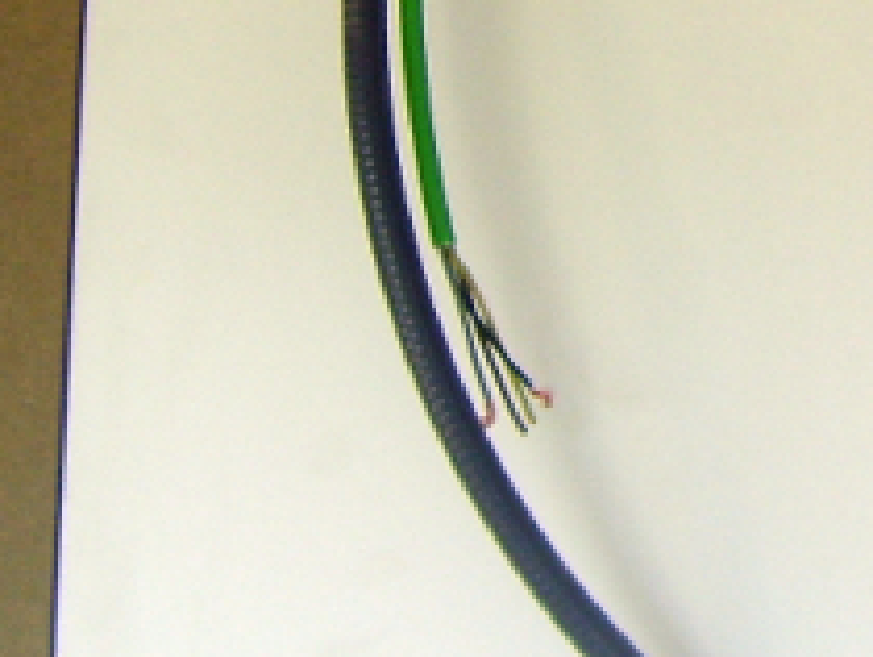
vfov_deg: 9.6
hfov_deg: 12.4
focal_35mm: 150
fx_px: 3787
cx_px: 1384
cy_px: -380
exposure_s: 1/45
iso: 50
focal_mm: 5.8
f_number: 2.8
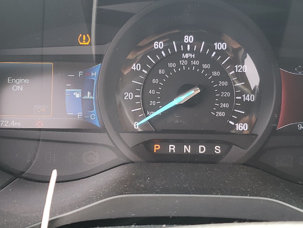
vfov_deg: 28.6
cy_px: 107
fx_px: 446
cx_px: 176
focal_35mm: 51
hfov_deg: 37.4
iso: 77
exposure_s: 1/120
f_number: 1.5
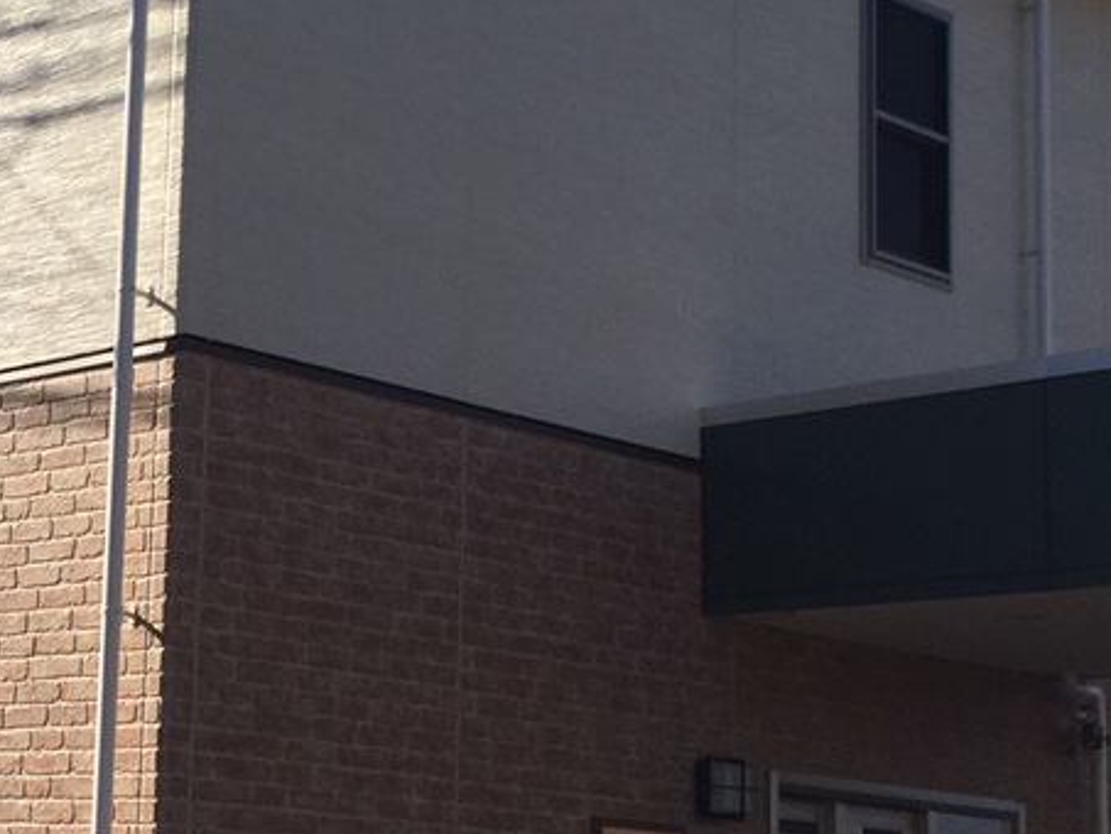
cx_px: 105
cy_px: 427
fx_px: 2632
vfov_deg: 18.0
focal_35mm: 82
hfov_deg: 23.2
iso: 32
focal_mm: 4.15
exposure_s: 1/2639
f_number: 2.2
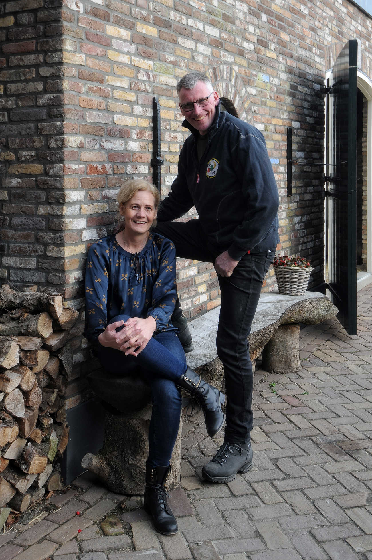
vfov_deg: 53.2
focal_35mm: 36
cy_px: 280
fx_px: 559
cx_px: 186
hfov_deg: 36.8
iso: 200
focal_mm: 24
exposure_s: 1/125
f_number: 5.6
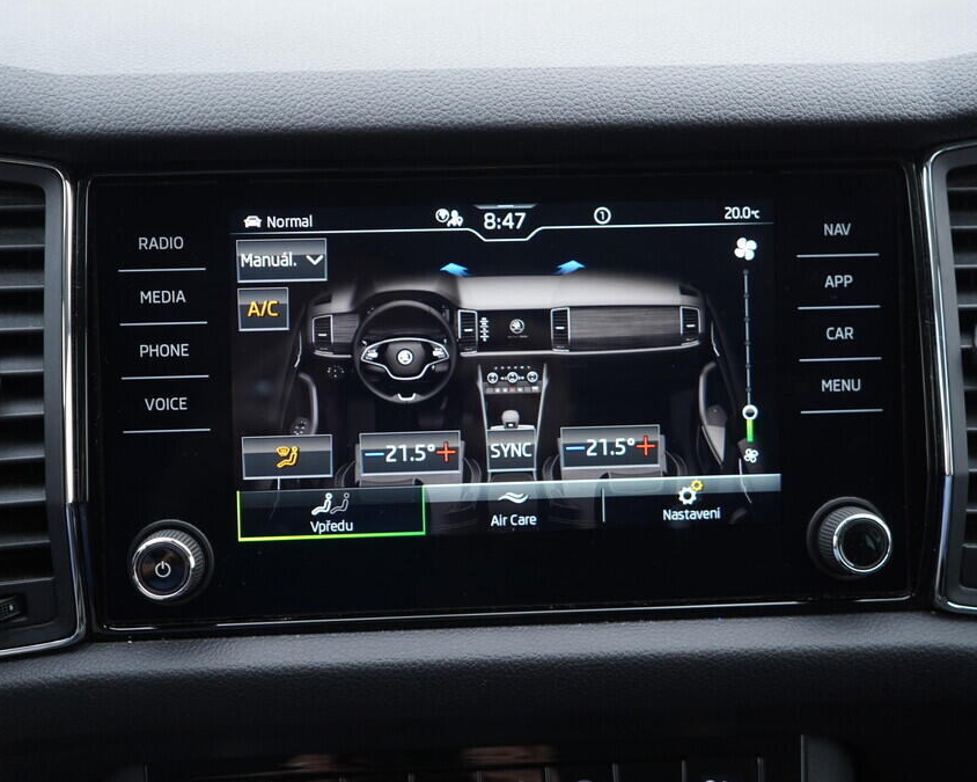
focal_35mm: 41
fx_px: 1185
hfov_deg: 44.8
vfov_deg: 36.5
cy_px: 389
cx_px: 468
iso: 250
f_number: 2.8
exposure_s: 1/40
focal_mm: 24
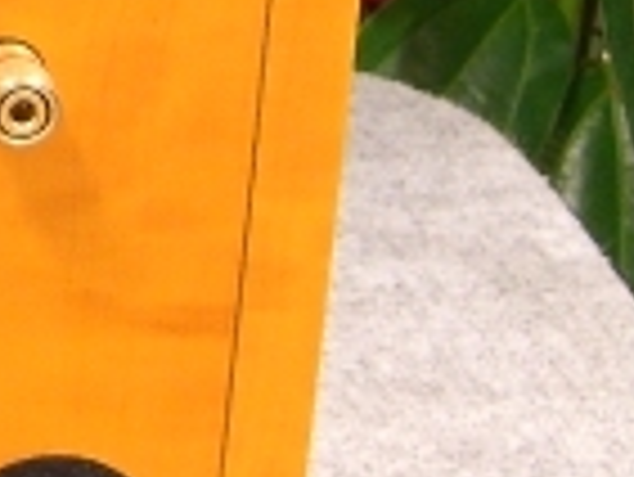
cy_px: -180
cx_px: -513
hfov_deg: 10.8
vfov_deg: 8.5
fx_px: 3153
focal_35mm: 172
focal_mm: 7.9
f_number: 2.8
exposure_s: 1/13
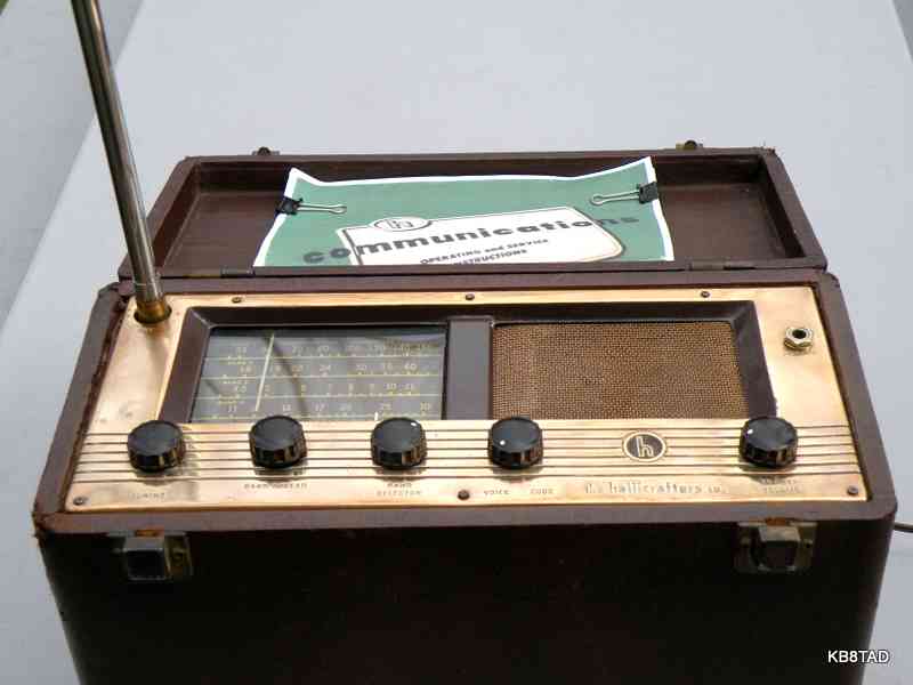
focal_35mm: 56
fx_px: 1477
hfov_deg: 34.3
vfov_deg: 26.1
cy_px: 342
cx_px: 456
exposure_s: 1/402
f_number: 7.1
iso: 64
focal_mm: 9.8
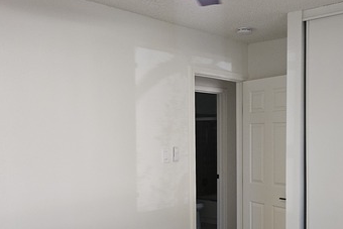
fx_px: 429
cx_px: 232
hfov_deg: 42.9
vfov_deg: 29.5
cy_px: 166
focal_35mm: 45
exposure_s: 1/60
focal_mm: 5.4
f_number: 1.8
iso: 125
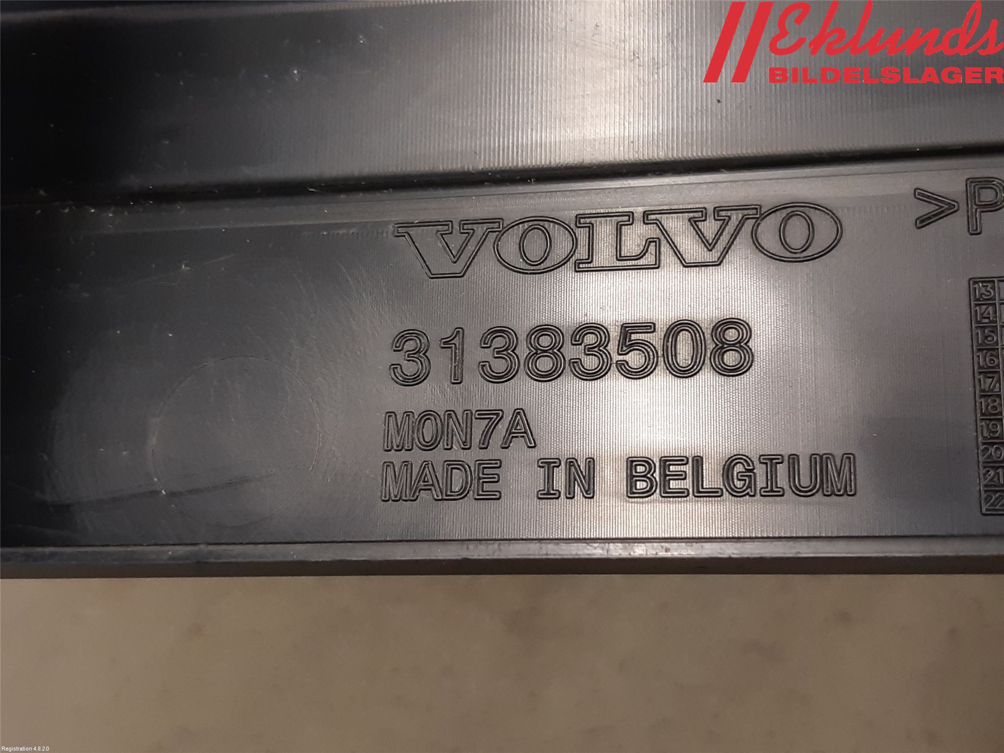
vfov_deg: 53.1
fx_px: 754
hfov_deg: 67.3
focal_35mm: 26
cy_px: 376
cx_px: 502
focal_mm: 3.93
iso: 125
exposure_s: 1/50
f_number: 1.7
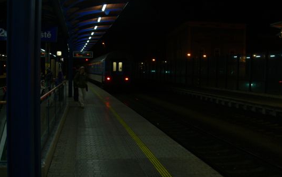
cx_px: 143
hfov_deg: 51.5
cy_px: 85
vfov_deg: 33.6
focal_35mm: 38
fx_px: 292
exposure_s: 1/15
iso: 100
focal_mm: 7.4
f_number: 2.8
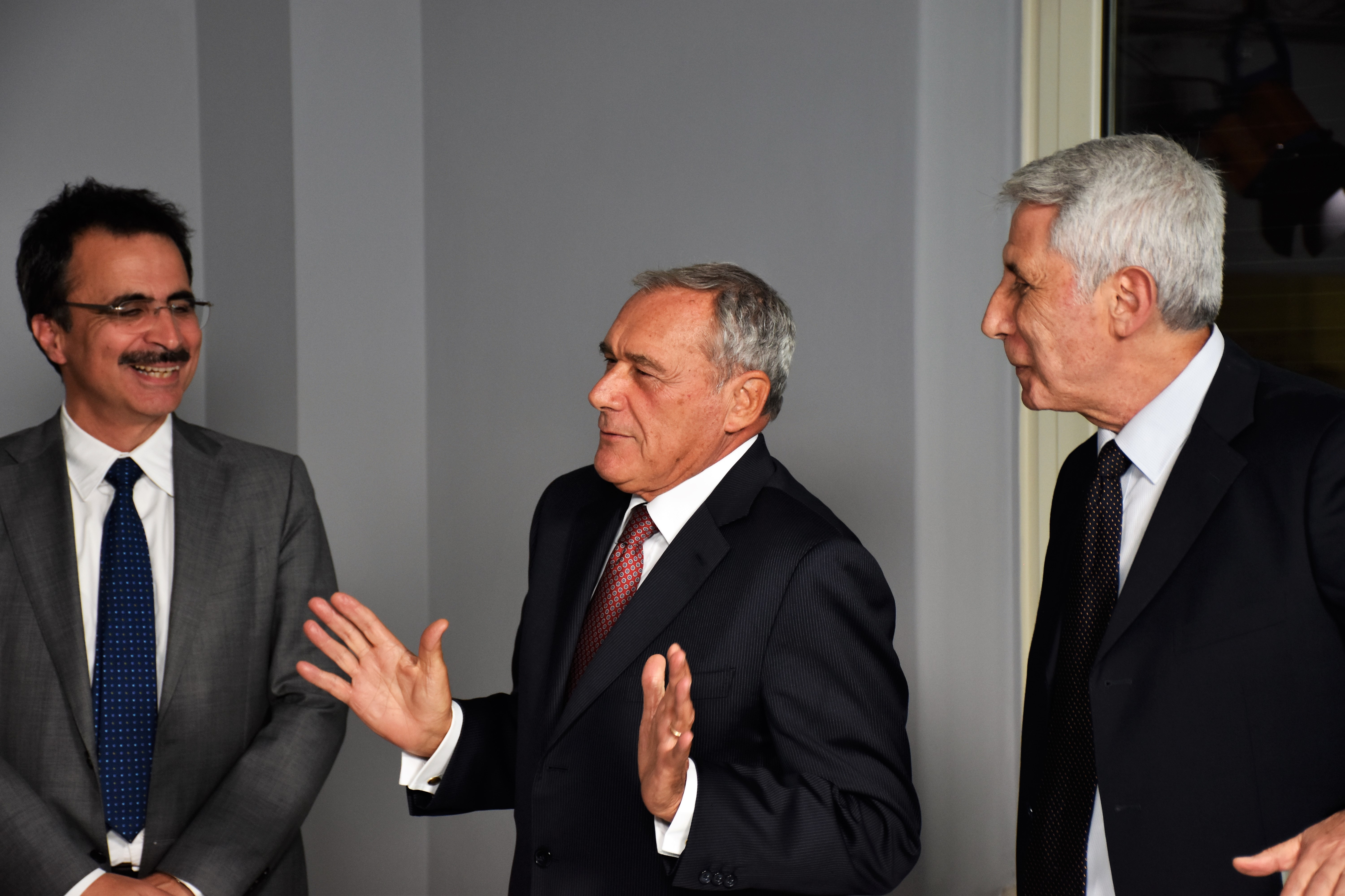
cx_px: 672
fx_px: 3698
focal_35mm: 99
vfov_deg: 13.8
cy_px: 448
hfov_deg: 20.6
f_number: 5
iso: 640
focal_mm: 66
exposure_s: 1/80
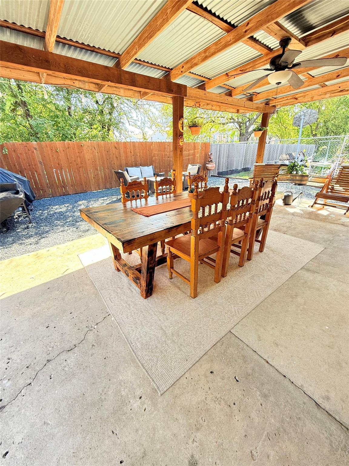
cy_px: 233
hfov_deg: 85.7
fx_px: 188
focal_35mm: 14
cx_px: 174
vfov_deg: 102.1
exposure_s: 1/99
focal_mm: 2.22
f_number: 2.2
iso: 64
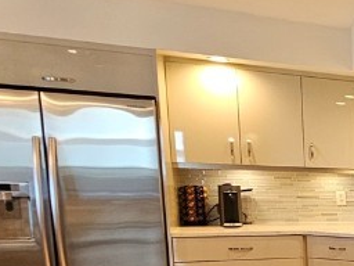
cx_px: 647
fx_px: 532
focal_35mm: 52
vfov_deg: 27.1
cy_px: 237
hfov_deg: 21.7
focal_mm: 2.2
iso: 200
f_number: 2.2
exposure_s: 1/60
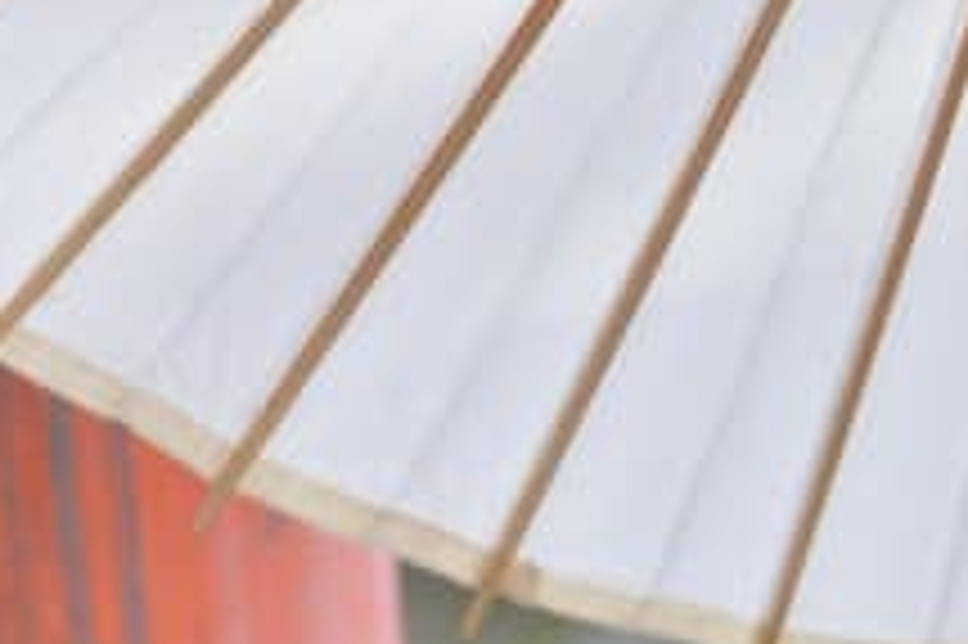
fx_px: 12601
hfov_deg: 4.3
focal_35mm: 469
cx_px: 1995
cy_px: -763
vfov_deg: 2.9
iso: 1000
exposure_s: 1/640
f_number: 5.6
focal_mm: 70
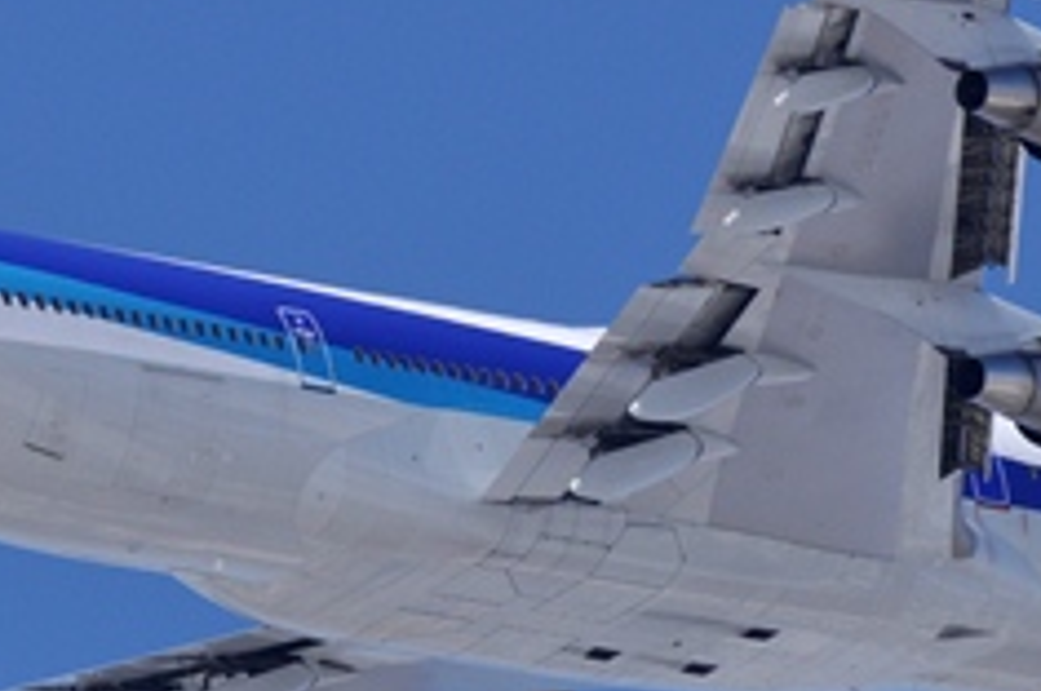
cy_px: 472
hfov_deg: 1.7
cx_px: 168
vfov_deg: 1.1
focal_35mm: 1227
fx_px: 35432
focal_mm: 300
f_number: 9
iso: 200
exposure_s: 1/1000
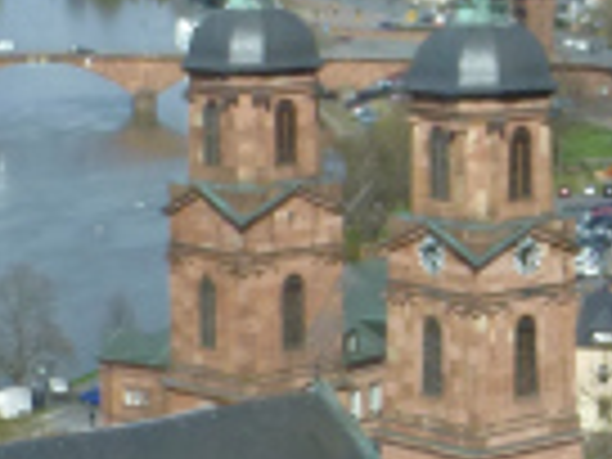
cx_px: 644
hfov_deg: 13.2
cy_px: -9
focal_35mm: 147
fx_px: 2599
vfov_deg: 10.0
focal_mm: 4.3
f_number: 4
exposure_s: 1/500
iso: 100
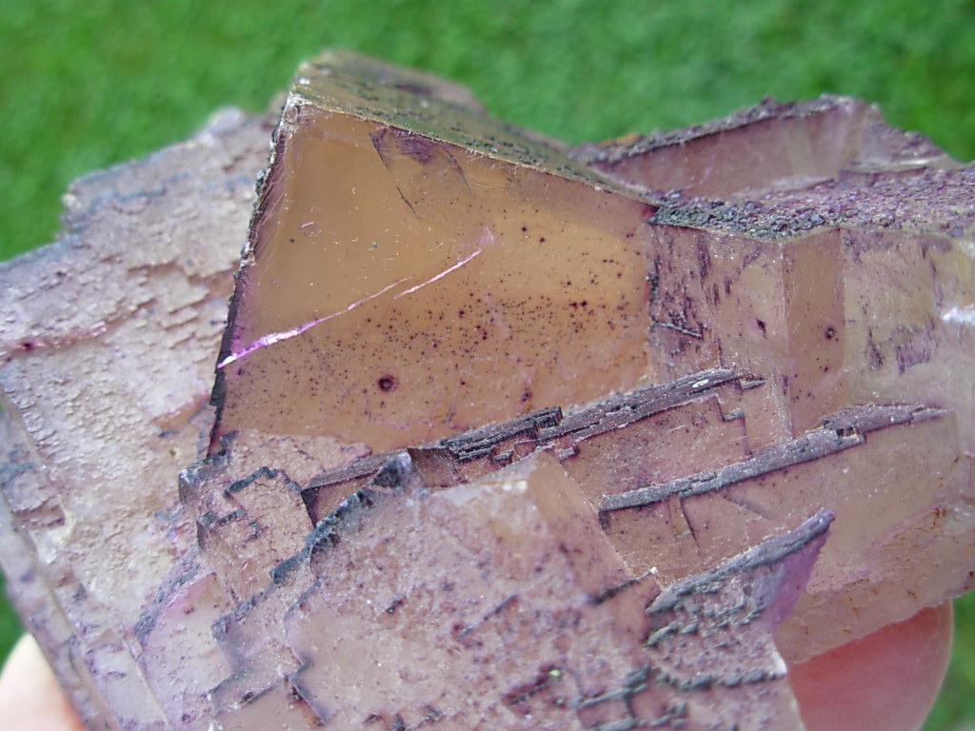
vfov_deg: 37.7
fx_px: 1070
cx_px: 488
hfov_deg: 49.0
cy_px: 366
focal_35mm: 38
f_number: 2.9
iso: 50
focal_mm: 6.3
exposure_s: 1/108
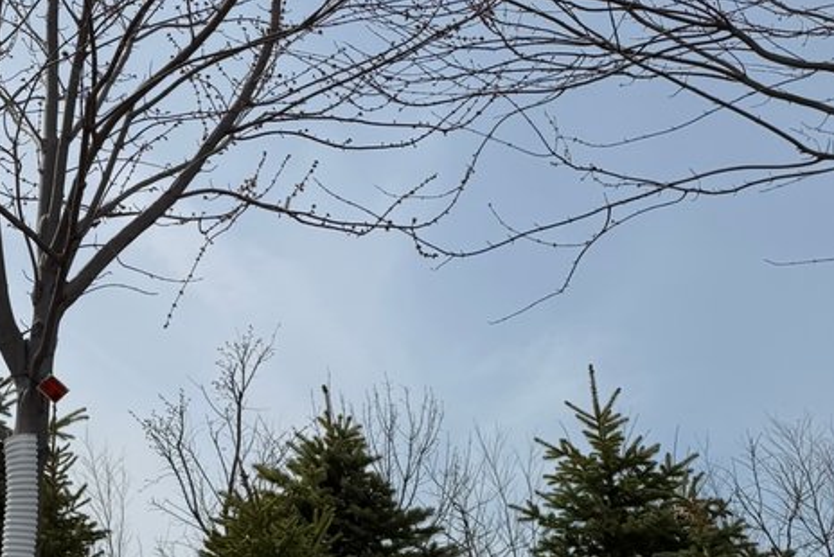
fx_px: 1414
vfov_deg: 22.3
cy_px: 225
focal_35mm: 61
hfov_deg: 31.2
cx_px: 73
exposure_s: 1/14286
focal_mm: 6.76
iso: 80
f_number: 1.78
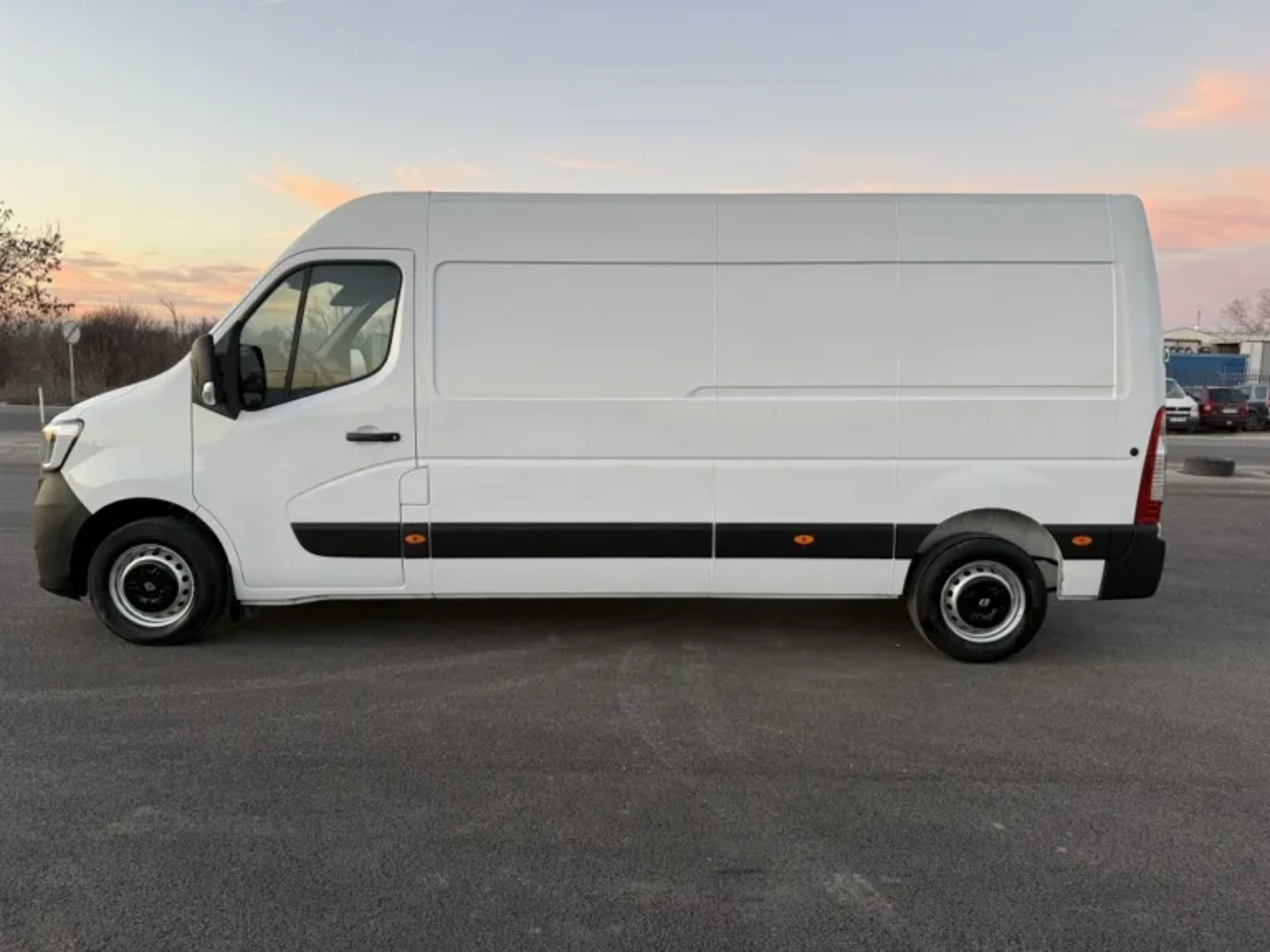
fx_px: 881
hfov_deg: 71.6
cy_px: 476
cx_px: 635
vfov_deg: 56.8
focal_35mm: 24
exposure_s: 1/121
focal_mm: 6.76
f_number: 1.78
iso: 125
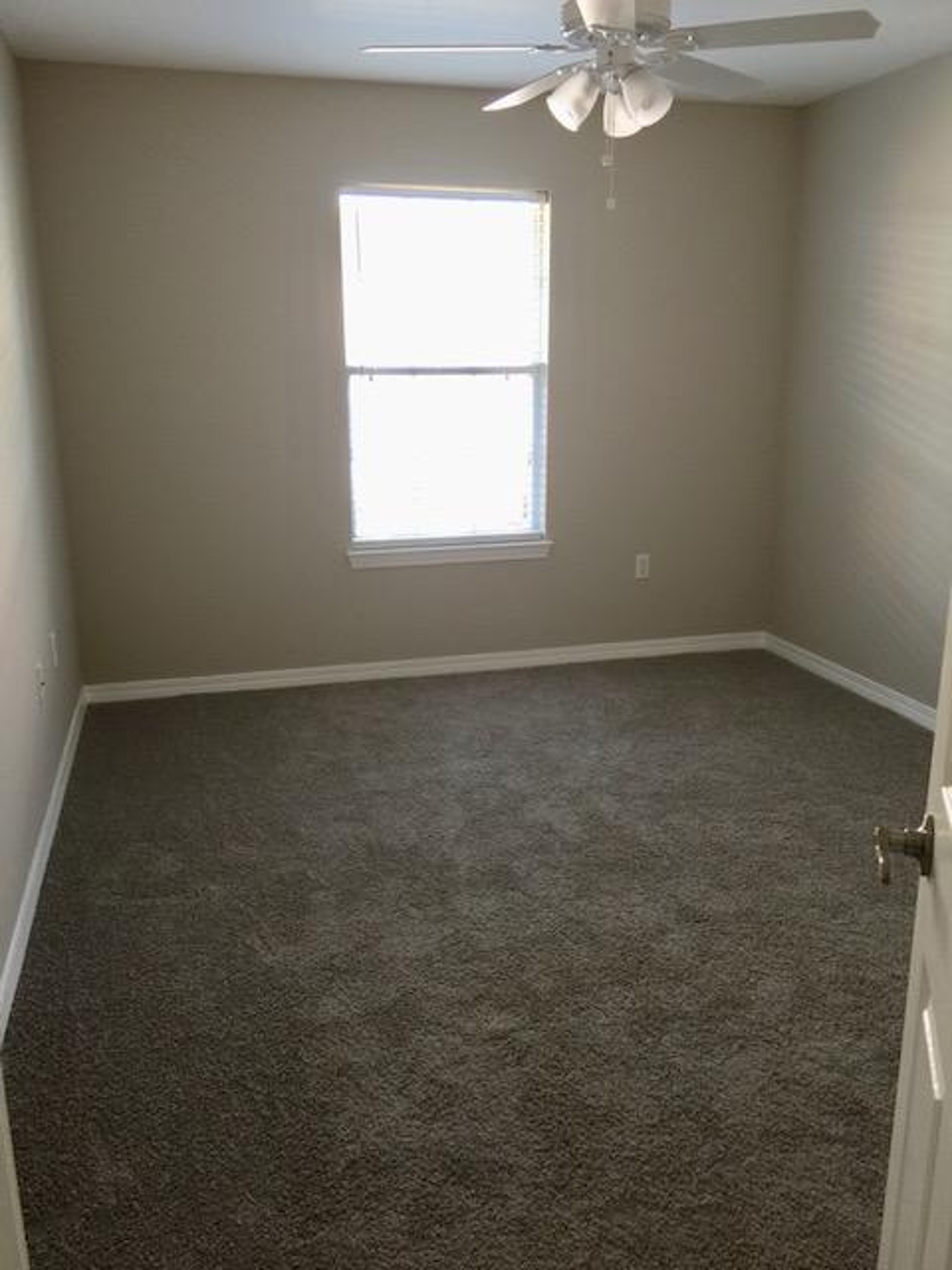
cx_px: 476
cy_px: 635
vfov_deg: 61.7
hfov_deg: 48.2
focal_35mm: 29
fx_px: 1063
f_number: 2.2
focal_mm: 4.15
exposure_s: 1/15
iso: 32
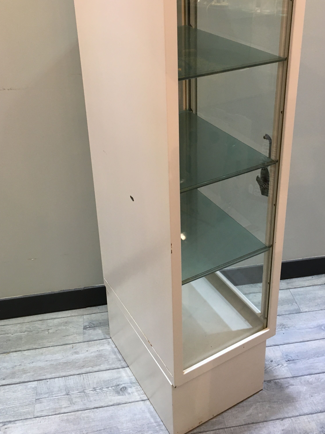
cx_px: 194
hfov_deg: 36.7
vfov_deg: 47.3
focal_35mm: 39
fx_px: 488
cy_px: 154
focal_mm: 4.15
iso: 125
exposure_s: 1/33
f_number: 2.2
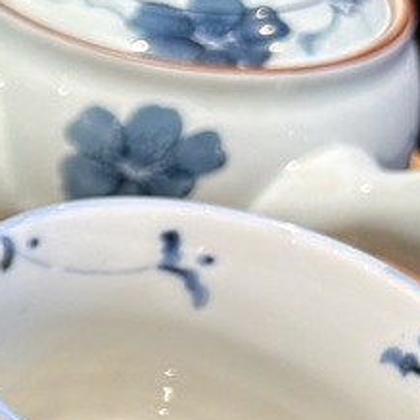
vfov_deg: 13.6
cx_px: -612
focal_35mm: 126
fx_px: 1730
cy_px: 420
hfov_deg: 11.3
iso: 125
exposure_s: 1/50
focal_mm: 5.96
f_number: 1.6
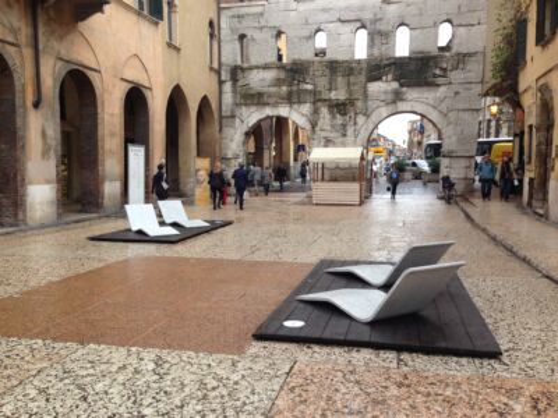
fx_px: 532
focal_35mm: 33
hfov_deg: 55.4
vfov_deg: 42.9
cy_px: 209
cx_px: 279
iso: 50
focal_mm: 4.12
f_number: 2.4
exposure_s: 1/167
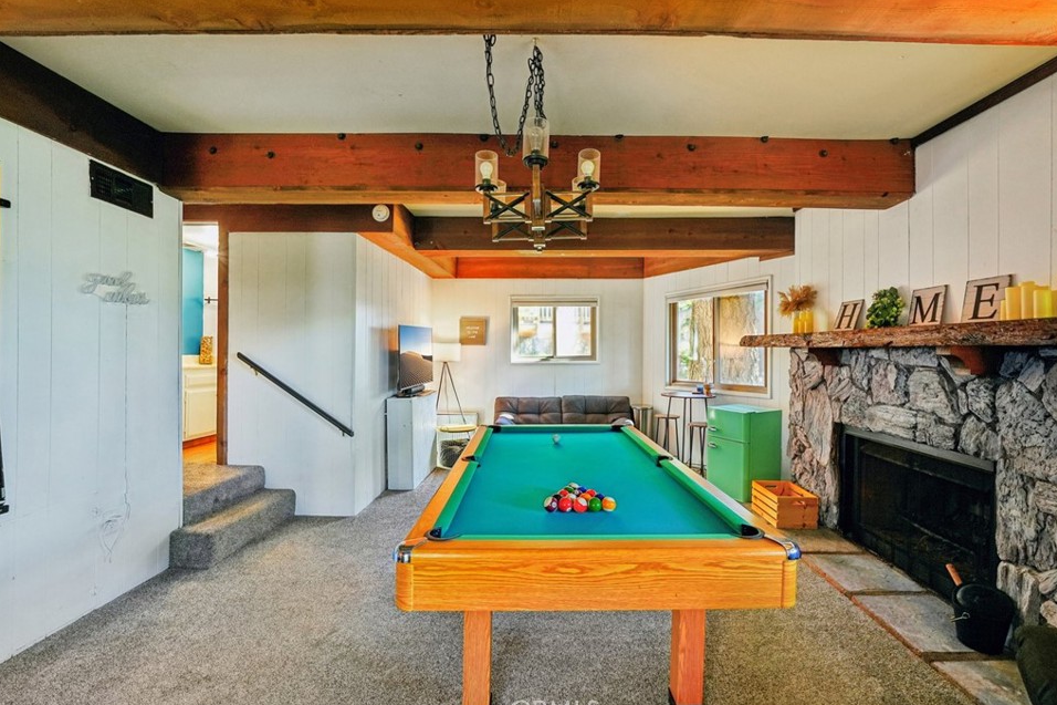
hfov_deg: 100.4
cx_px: 547
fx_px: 440
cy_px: 349
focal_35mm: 15
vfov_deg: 77.3
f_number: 8
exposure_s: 1/8
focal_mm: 14
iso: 400
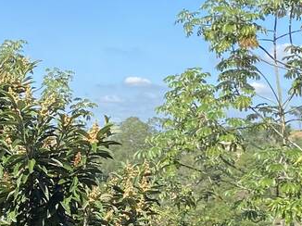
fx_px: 1003
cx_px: 107
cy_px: 247
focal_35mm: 115
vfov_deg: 12.6
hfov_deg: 17.1
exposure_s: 1/1147
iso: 32
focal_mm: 4.25
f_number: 1.8
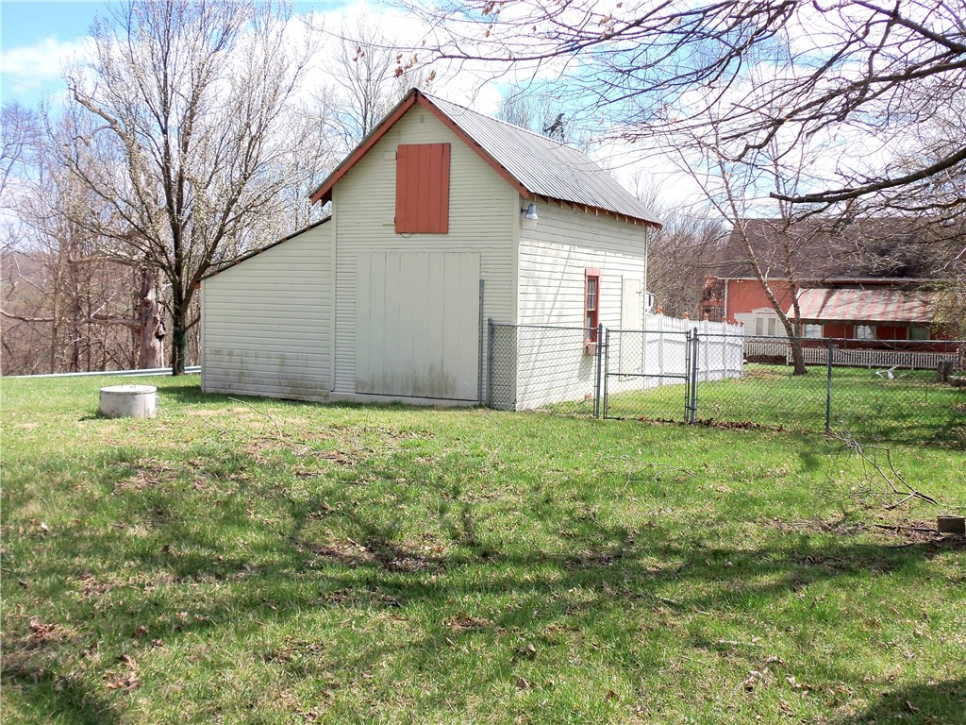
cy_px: 362
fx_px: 1033
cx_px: 483
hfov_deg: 50.1
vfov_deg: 38.7
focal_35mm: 37
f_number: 3.6
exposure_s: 1/640
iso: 64
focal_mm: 6.7
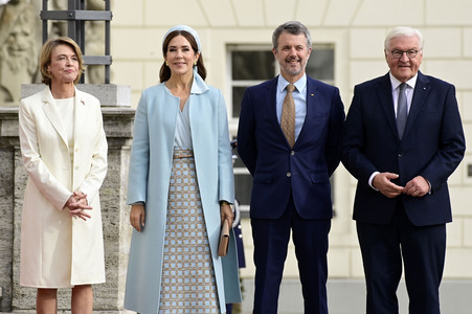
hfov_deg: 4.5
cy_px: 157
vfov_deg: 3.0
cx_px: 236
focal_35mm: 460
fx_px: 6027
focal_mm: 460
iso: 1600
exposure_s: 1/1000
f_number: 9
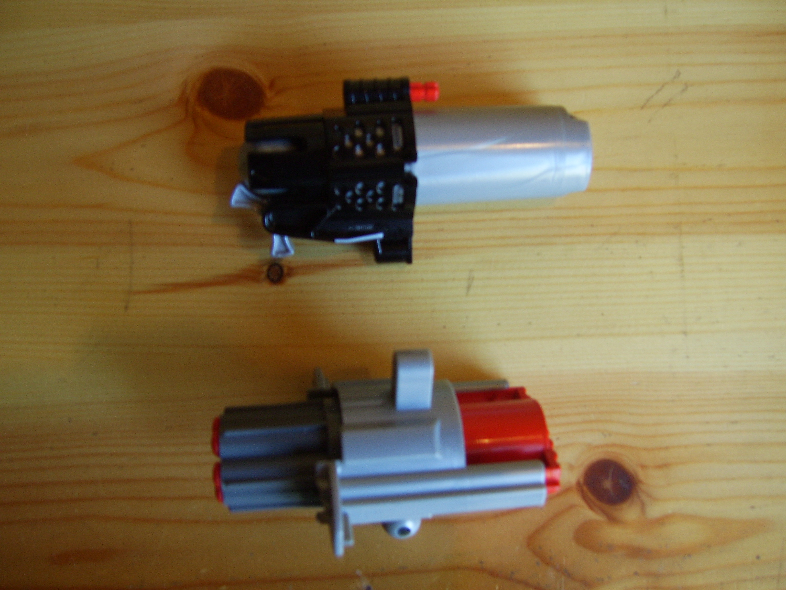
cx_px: 393
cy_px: 295
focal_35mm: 38
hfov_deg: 49.0
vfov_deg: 37.7
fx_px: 863
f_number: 2.8
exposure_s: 1/30
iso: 67
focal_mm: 7.8
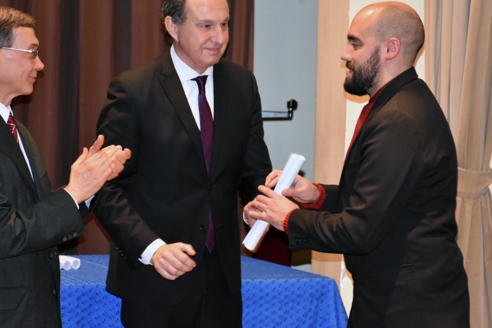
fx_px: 1894
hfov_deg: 14.8
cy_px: 134
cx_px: 231
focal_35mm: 139
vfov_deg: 9.9
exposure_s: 1/60
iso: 2500
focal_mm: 75
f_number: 5
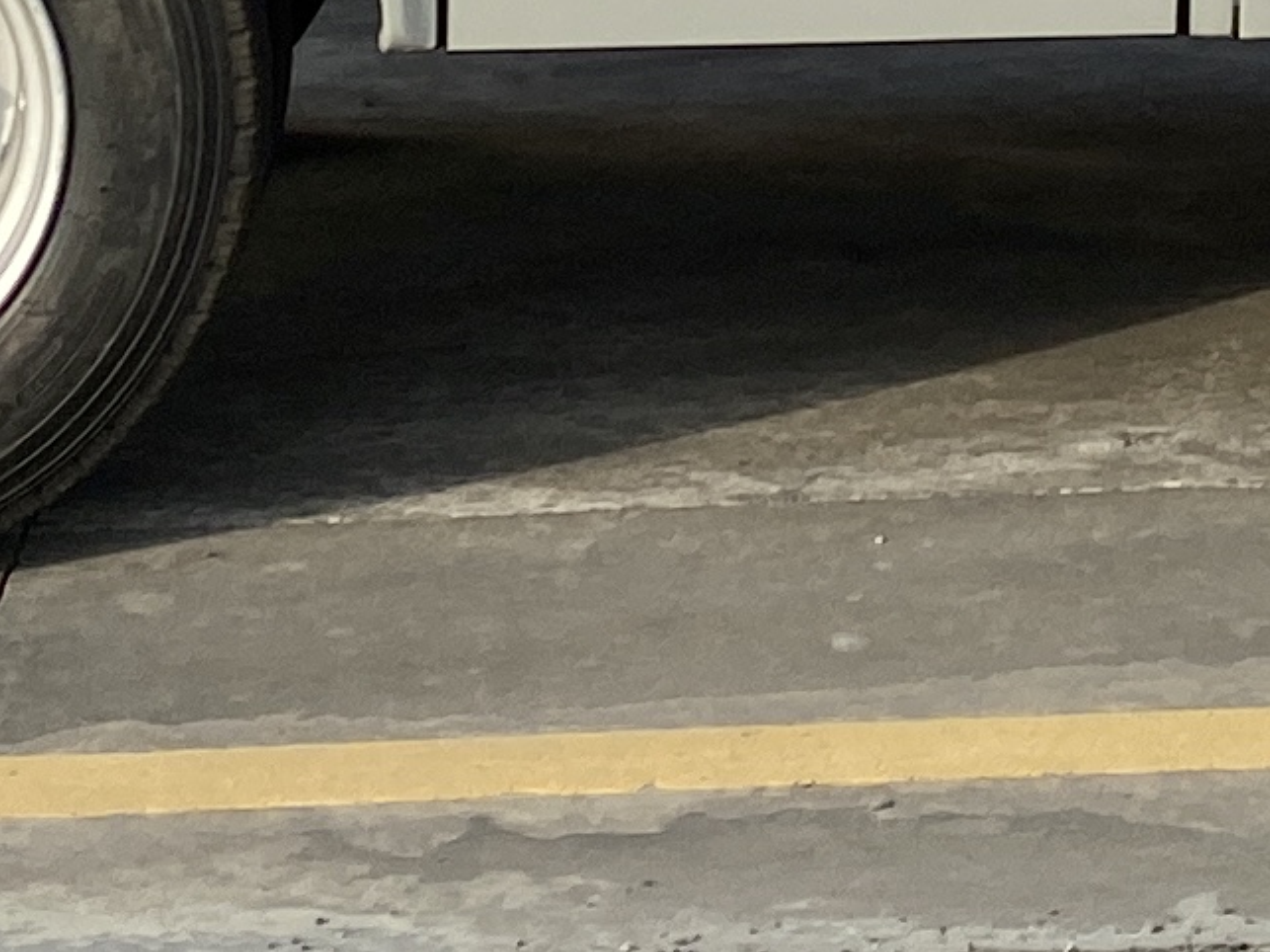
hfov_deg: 11.9
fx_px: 5979
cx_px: 1371
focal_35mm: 163
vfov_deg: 8.6
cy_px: -1015
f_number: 1.8
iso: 32
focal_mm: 4.25
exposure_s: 1/1779
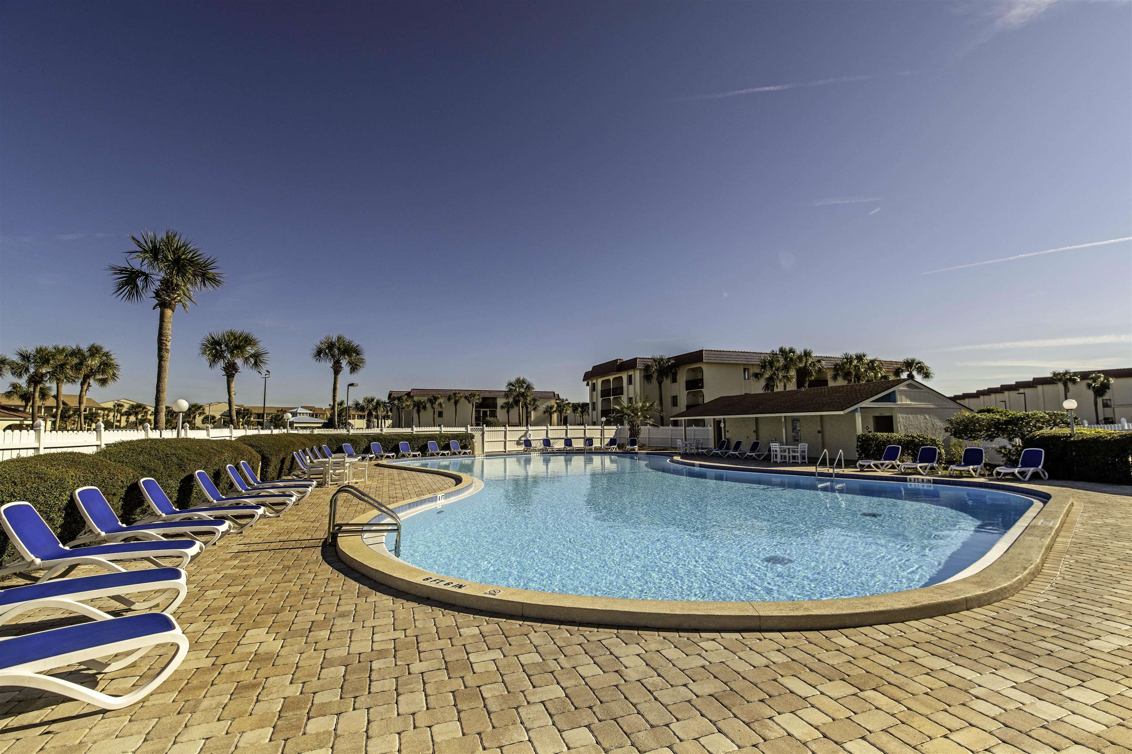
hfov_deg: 100.4
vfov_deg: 77.3
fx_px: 472
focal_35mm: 15
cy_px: 377
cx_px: 566
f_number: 5.6
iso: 320
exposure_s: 1/4000
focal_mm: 15
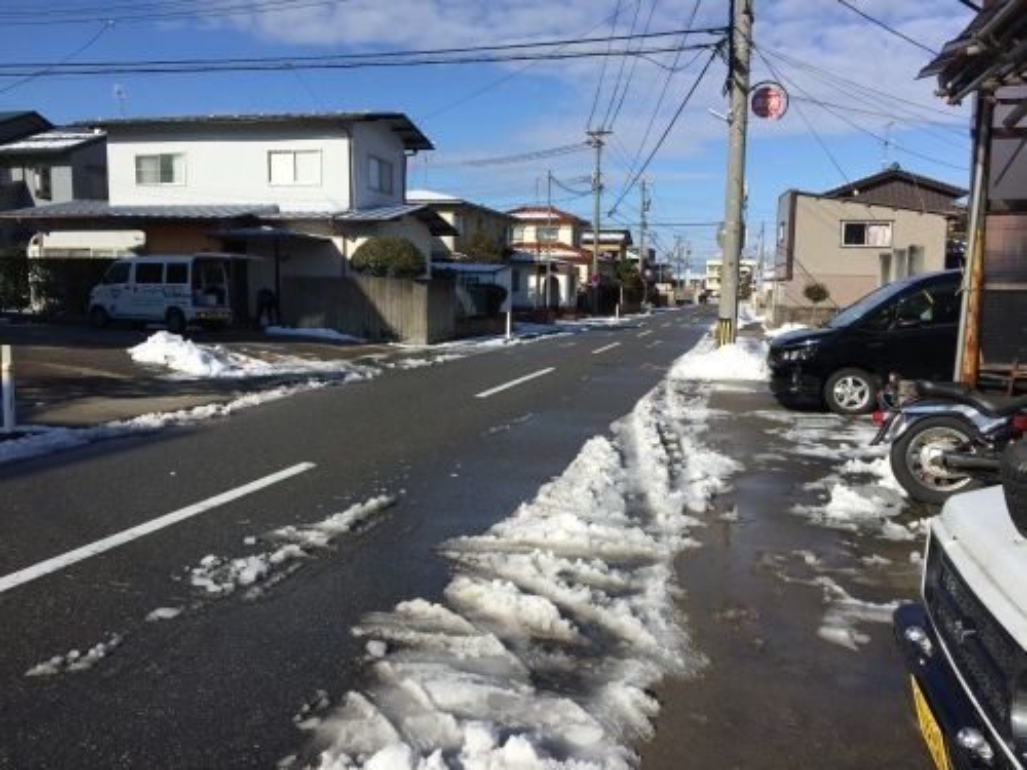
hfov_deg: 61.7
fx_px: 860
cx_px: 514
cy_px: 385
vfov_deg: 48.2
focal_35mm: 29
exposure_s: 1/2825
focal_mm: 4.15
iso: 32
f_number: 2.2
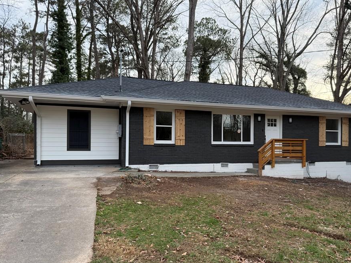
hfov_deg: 63.1
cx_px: 202
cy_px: 146
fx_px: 284
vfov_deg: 49.6
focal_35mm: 28
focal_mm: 6.76
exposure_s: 1/622
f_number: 1.78
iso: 100
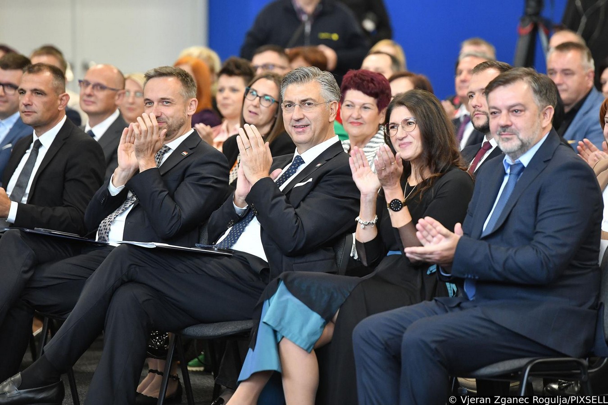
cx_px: 304
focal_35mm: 185
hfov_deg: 11.1
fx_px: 3124
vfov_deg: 7.4
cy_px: 202
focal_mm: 185
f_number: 5
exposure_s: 1/160
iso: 2000
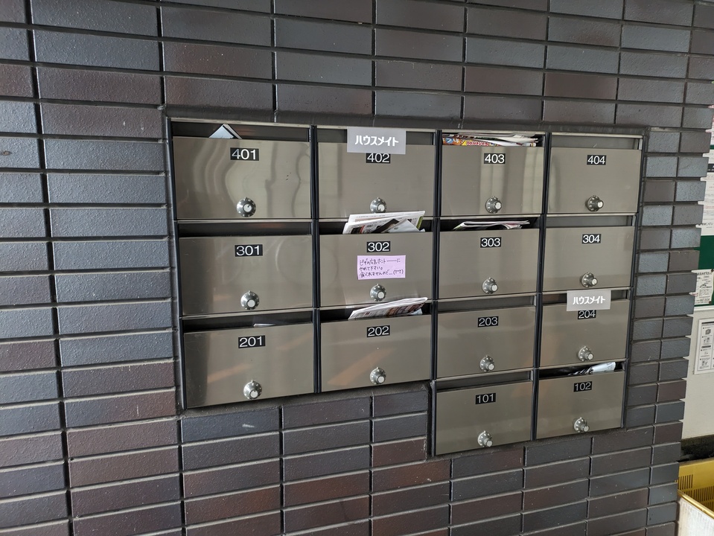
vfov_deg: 54.9
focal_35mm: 25
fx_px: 516
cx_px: 357
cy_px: 268
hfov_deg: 69.4
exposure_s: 1/30
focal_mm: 5.43
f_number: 1.89
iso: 733
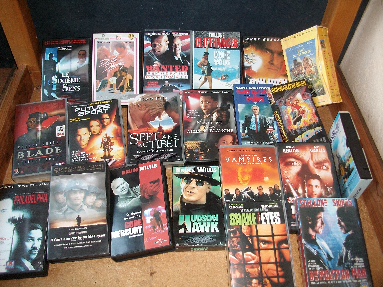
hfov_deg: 56.8
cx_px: 192
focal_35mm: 32
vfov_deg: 44.2
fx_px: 354
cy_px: 144
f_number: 2.9
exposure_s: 1/40
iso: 125
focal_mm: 5.7
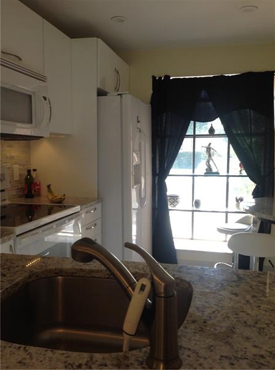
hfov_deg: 40.5
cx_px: 138
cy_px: 185
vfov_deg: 52.7
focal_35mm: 35
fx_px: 372
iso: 50
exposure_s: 1/40
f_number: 2.4
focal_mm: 4.28
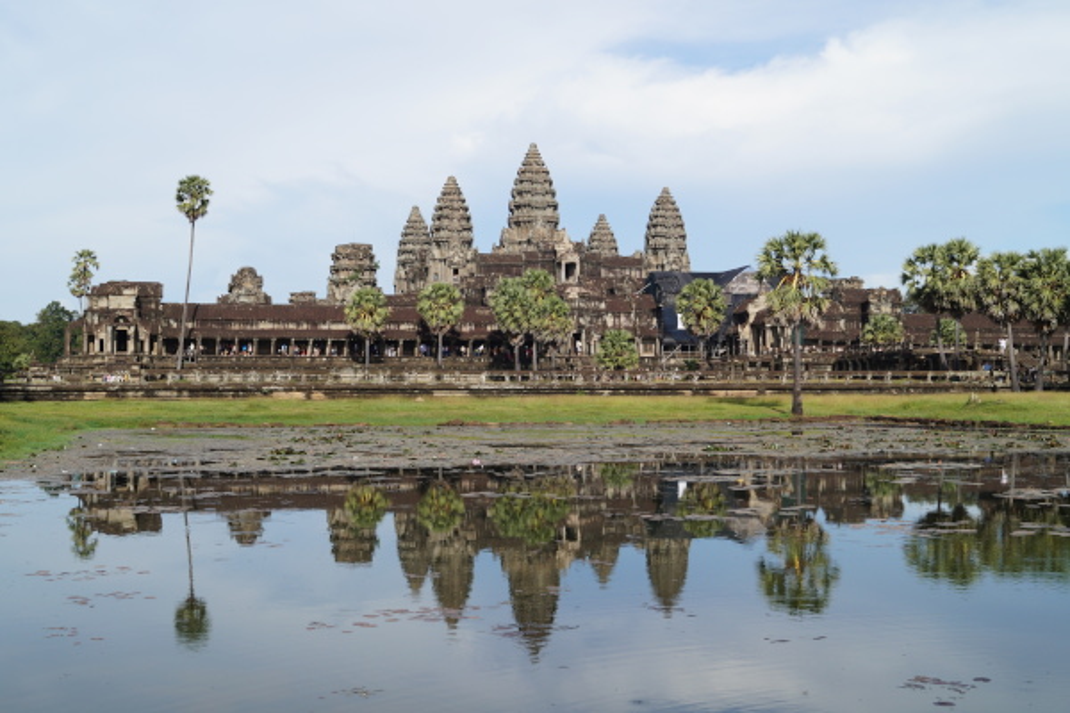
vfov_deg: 31.9
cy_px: 356
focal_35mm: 42
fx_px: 1248
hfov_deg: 46.4
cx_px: 535
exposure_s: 1/200
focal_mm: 28
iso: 100
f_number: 11
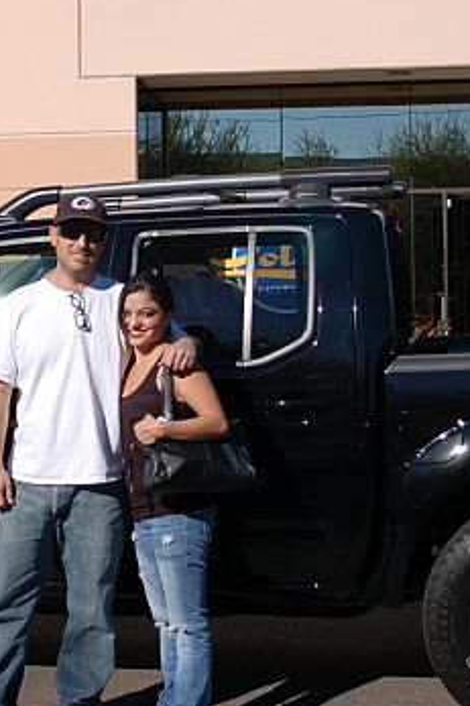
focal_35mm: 76
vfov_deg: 26.6
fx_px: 1490
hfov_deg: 17.9
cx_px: 155
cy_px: 267
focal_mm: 22
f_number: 4
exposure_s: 1/2500
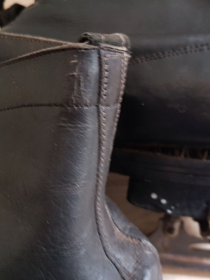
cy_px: 140
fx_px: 283
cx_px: 139
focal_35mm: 35
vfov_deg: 52.6
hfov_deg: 40.2
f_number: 1.7
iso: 200
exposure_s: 1/10
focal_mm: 4.2
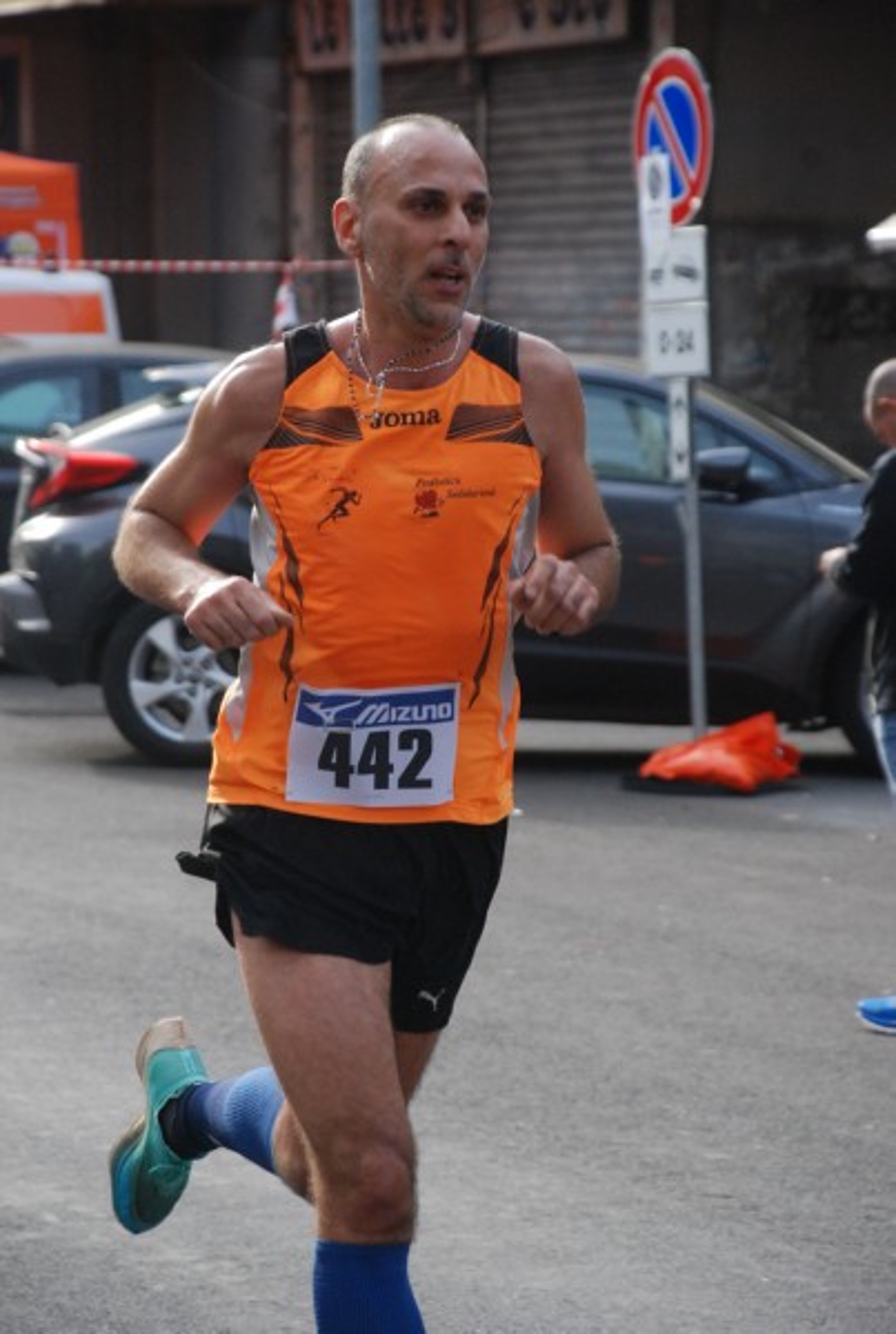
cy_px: 667
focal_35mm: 142
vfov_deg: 14.4
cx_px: 448
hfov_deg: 9.7
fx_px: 5292
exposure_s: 1/500
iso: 1000
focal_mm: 95
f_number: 5.6
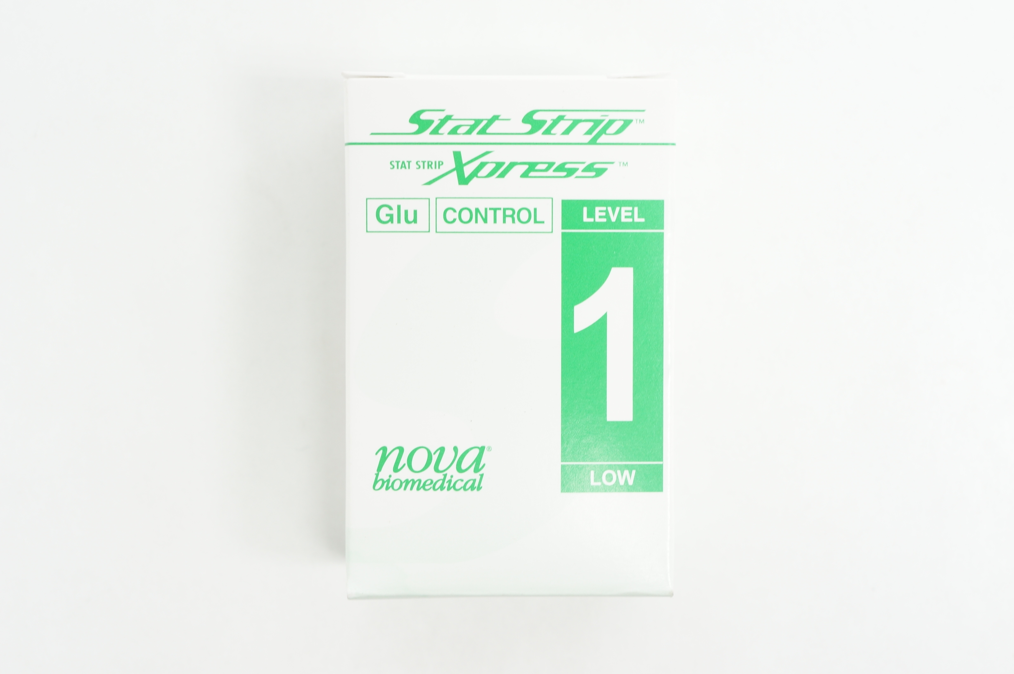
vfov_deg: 24.3
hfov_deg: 36.0
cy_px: 337
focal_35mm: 56
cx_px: 507
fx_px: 1562
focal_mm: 37
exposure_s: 1/15
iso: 400
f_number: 8
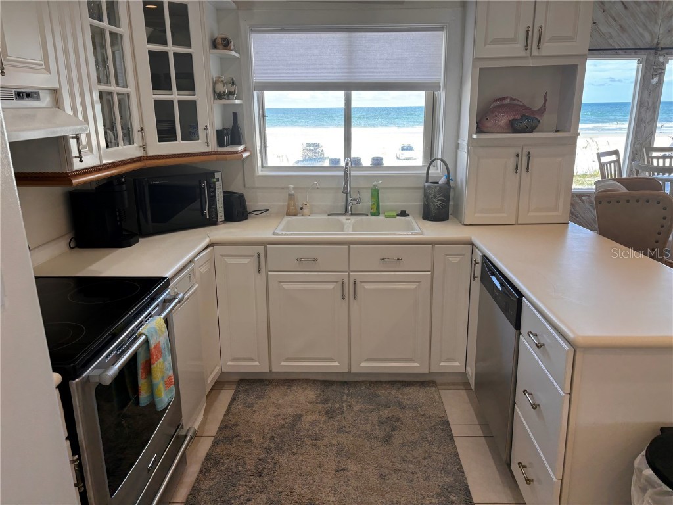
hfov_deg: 67.3
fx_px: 505
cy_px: 252
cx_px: 336
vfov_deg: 53.1
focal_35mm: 26
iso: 40
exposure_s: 1/120
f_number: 1.6
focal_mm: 5.96
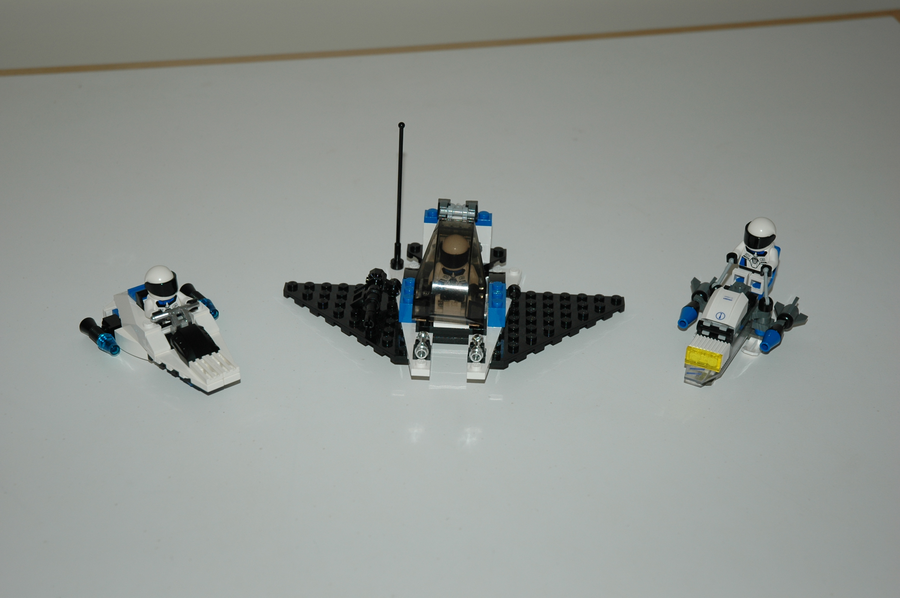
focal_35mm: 72
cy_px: 299
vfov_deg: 18.9
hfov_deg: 28.1
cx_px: 450
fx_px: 1798
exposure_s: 1/60
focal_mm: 48
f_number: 4.5
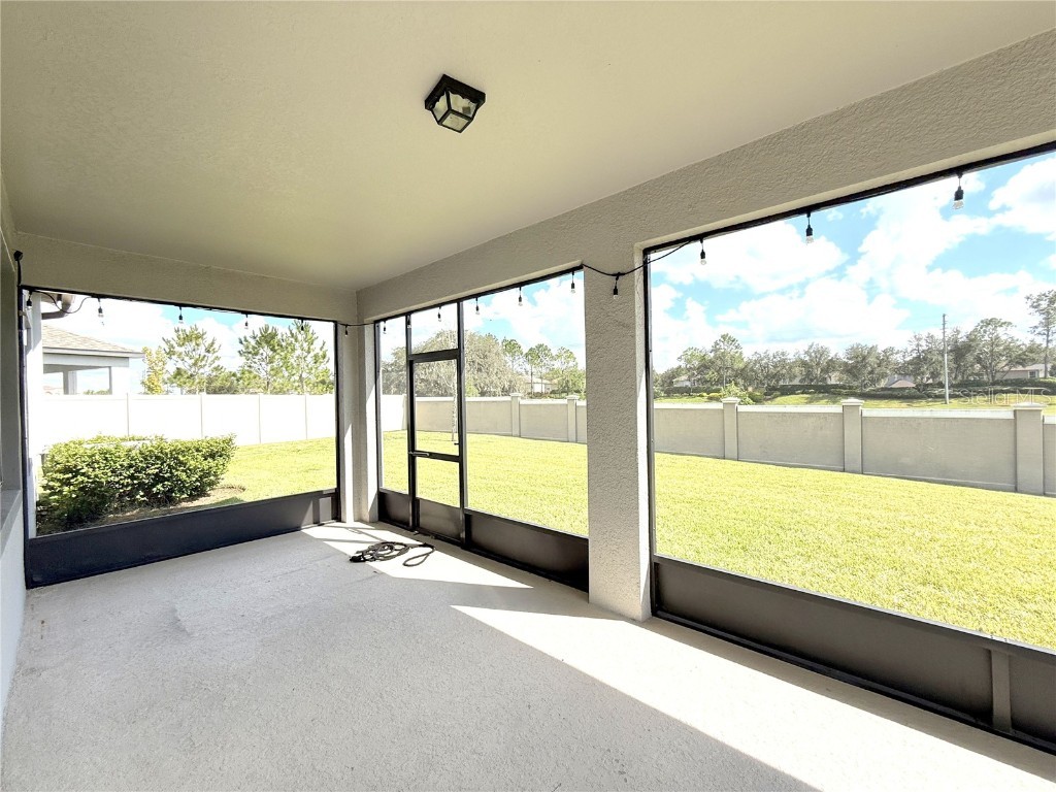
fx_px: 427
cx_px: 528
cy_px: 396
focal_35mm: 14
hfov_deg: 102.1
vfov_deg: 85.7
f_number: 2.2
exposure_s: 1/1001
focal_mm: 2.22
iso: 50
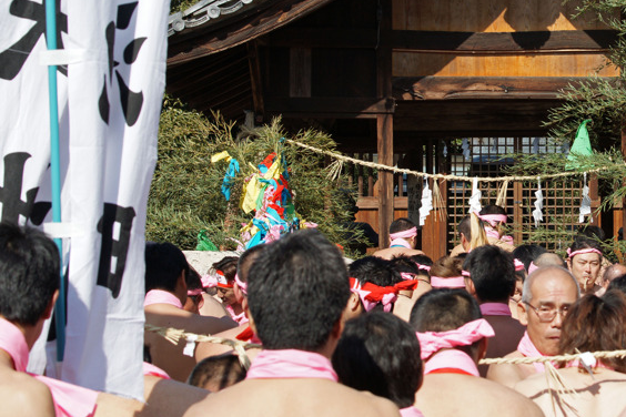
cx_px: 542
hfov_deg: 16.0
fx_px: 2208
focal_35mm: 127
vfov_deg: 10.8
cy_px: 124
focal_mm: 70
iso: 200
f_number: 9
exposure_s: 1/250
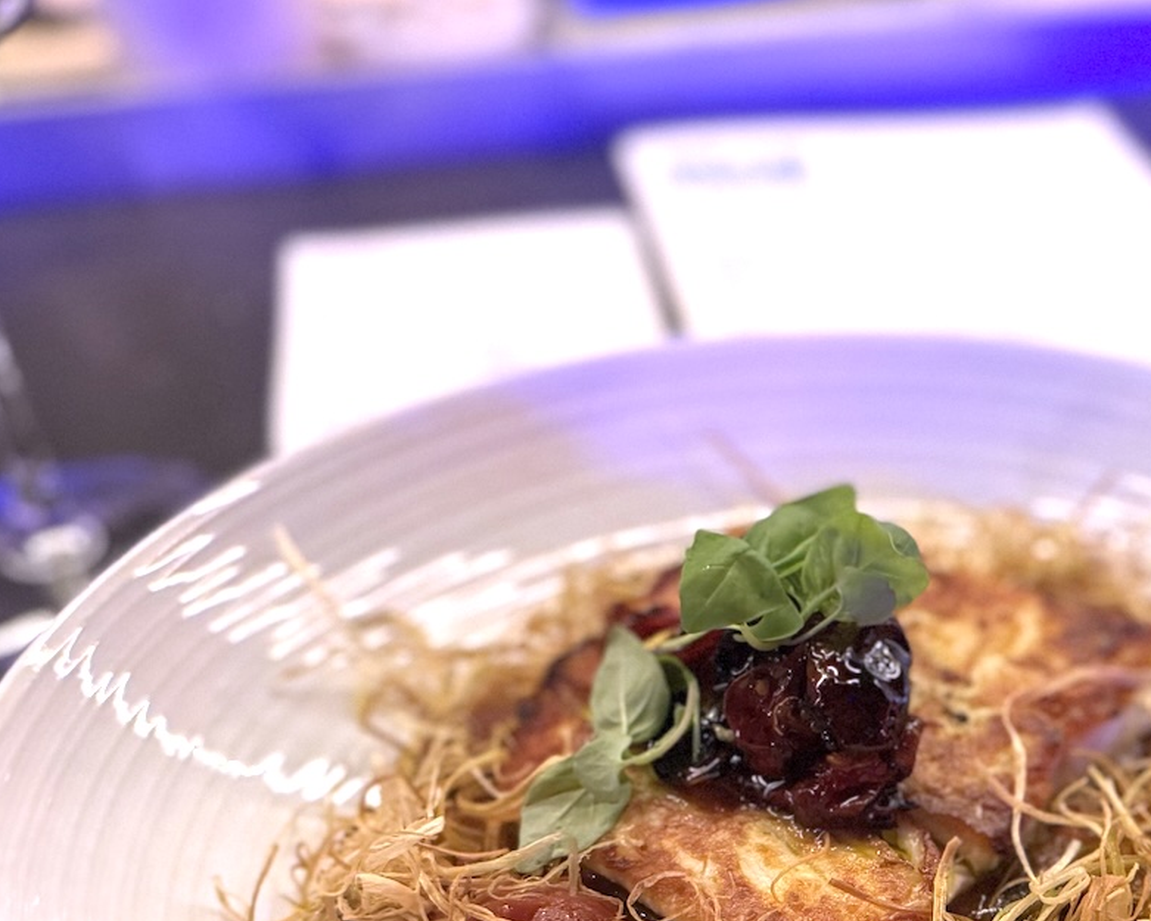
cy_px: 763
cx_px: 1007
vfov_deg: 30.5
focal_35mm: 48
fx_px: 1635
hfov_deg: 36.7
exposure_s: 1/30
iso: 800
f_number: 1.78
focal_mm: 6.76
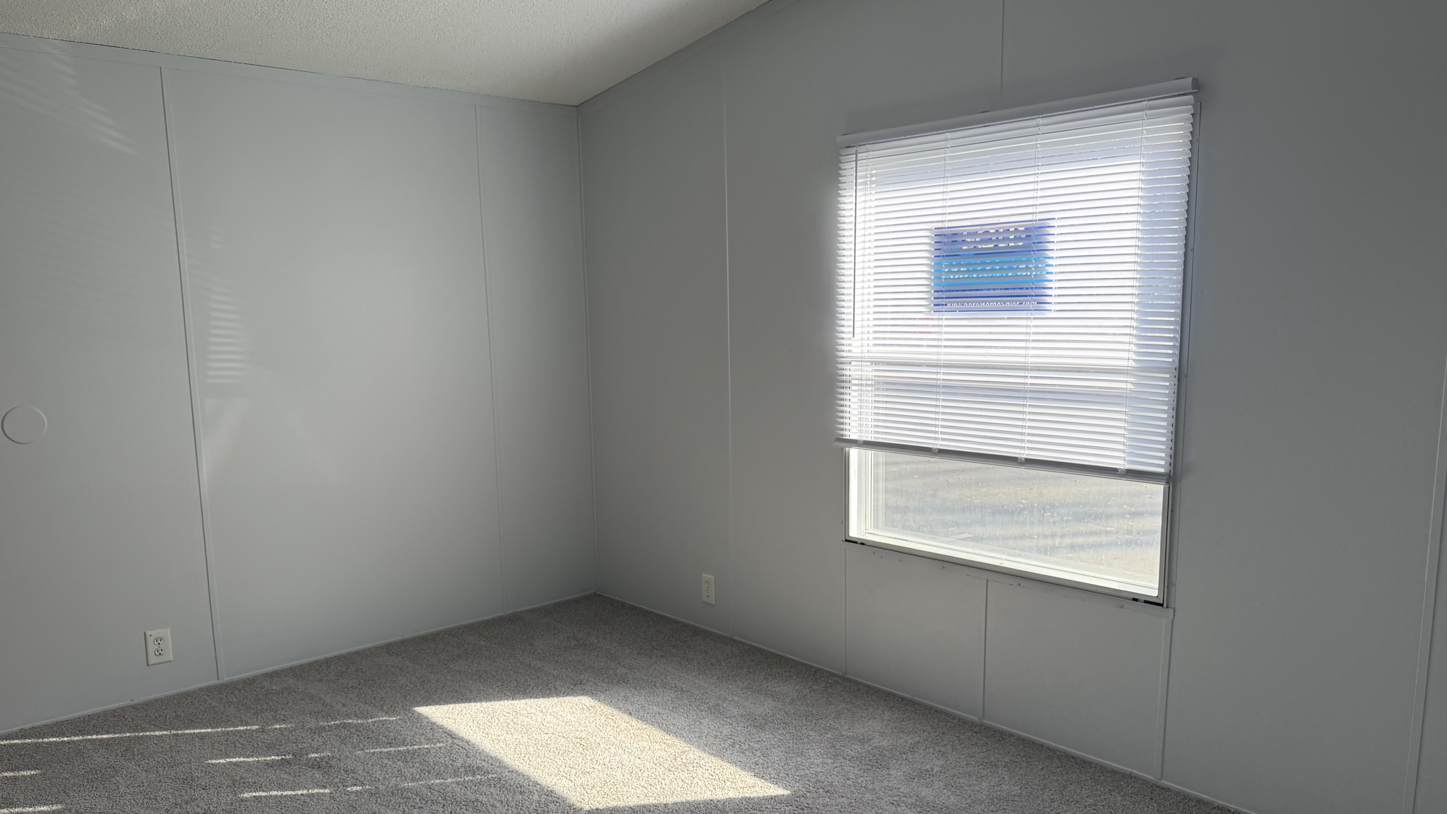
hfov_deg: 69.8
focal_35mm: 27
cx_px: 702
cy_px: 479
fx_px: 1036
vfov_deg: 42.7
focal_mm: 6.76
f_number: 1.78
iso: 100
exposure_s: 1/780
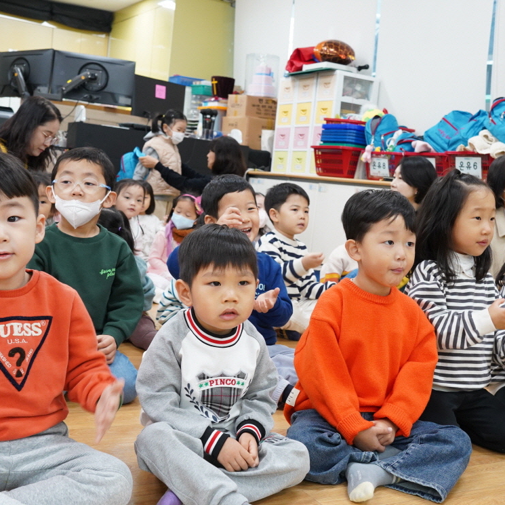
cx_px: 268
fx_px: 759
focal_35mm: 46
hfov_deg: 36.8
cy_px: 271
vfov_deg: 36.8
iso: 2500
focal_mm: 31
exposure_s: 1/60
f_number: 5.6
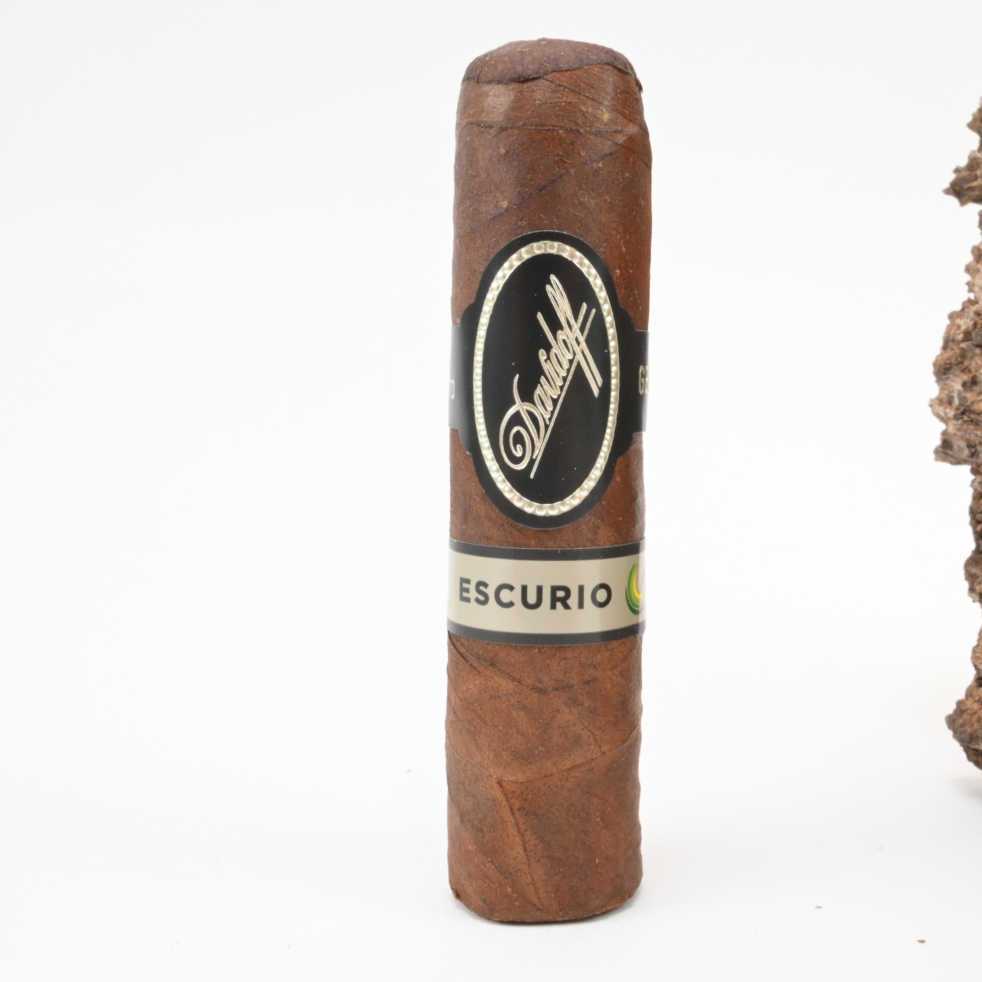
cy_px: 482
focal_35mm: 44
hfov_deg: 38.0
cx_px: 634
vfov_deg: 38.4
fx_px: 1411
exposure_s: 1/15
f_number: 22
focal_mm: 22.5
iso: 640
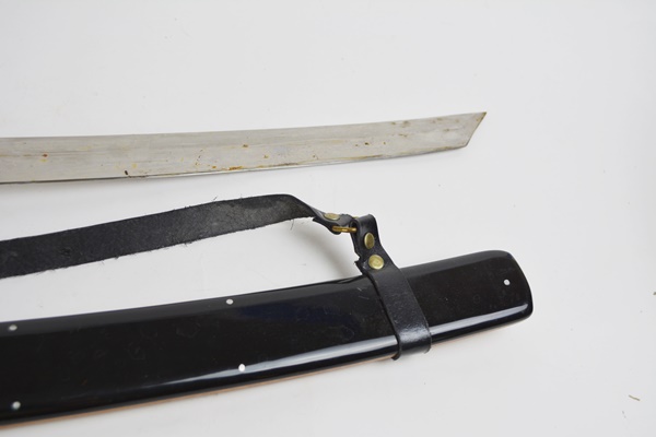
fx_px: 875
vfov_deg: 28.1
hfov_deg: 41.1
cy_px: 218
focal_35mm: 48
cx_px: 328
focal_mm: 32
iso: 280
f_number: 5.6
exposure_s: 1/125
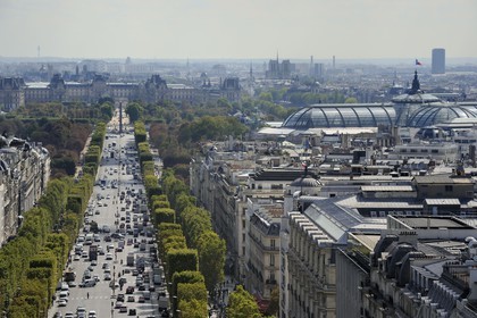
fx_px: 2186
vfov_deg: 8.3
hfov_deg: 12.5
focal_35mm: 165
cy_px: 159
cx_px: 238
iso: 200
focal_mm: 165
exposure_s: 1/250
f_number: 11
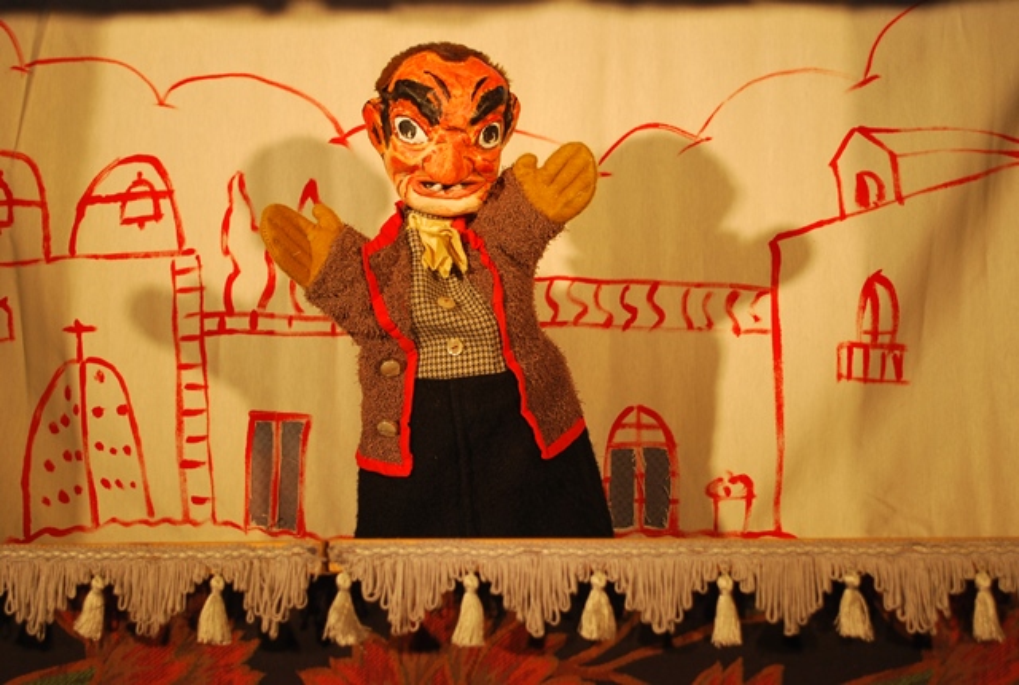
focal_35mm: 52
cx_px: 510
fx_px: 1490
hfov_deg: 37.8
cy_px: 342
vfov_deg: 25.9
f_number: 5.3
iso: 200
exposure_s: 1/50
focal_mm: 35
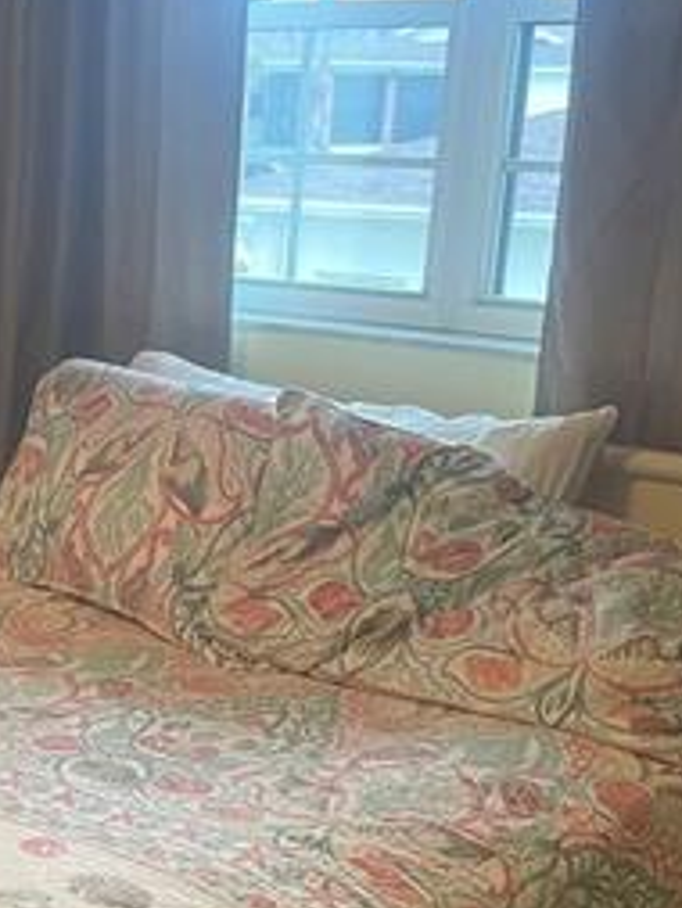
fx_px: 2074
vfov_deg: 24.4
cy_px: 696
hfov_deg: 17.7
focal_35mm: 79
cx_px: -154
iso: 250
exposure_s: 1/60
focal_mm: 4.2
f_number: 1.6
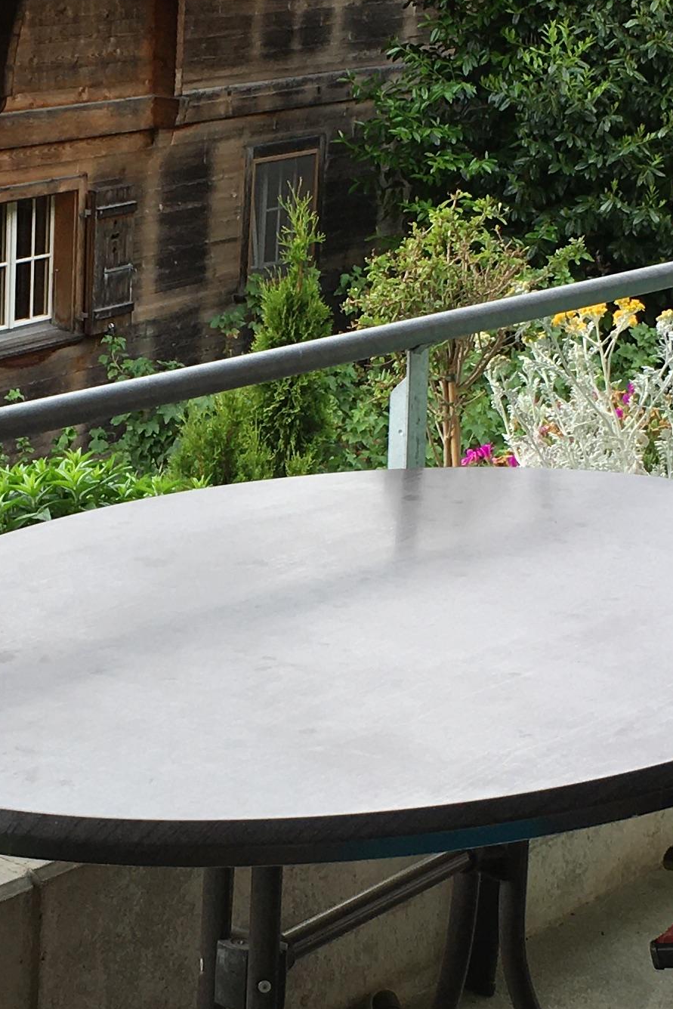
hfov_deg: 14.9
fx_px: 2551
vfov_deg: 22.4
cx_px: 128
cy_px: 587
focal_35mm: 91
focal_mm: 4.15
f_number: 2.2
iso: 25
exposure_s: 1/334
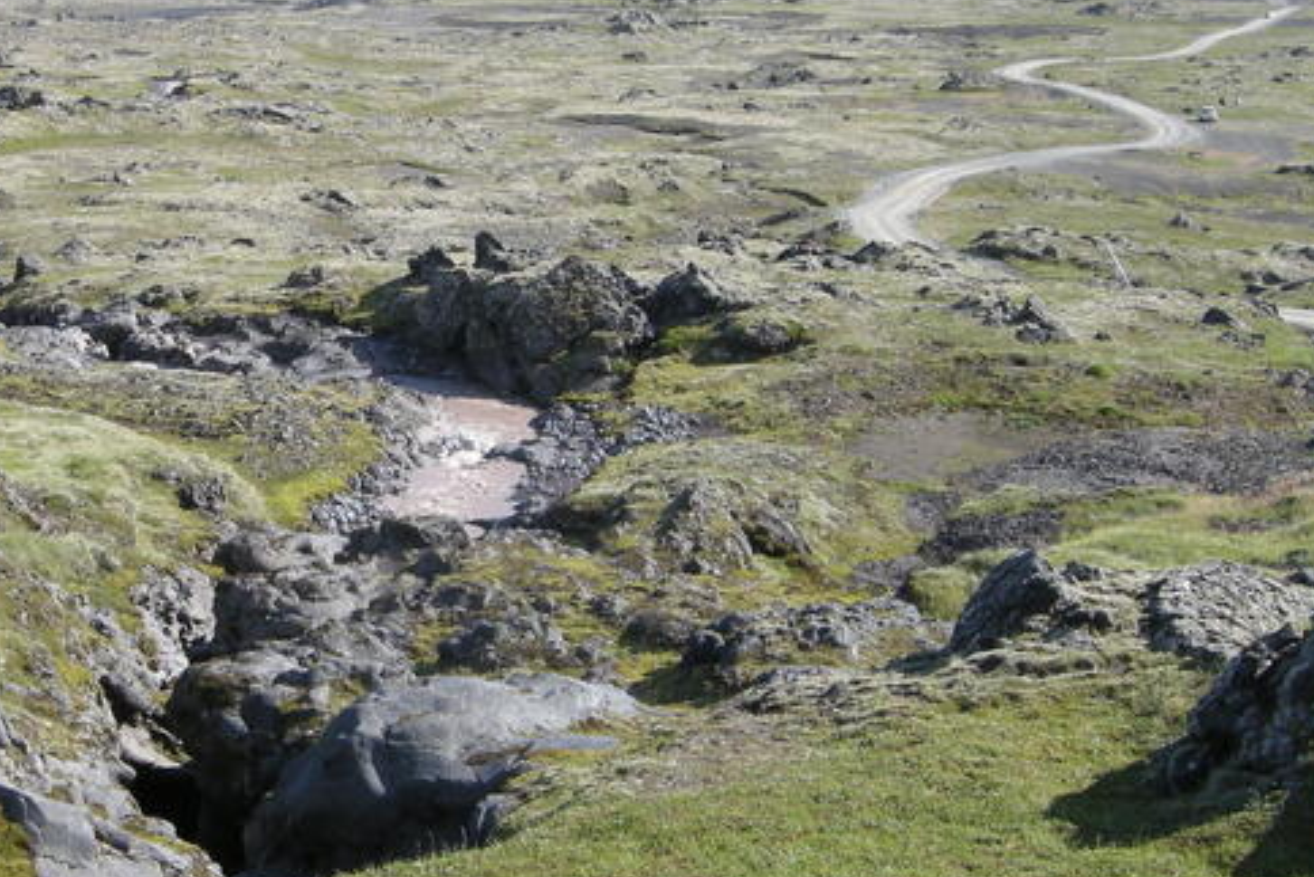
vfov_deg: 17.7
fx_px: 2811
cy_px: 391
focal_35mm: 77
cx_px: 266
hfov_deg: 25.9
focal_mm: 7.5
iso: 100
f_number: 5.4
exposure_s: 1/226
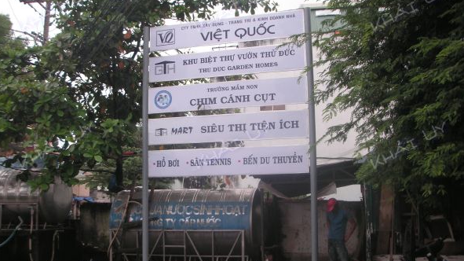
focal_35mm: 42
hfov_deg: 48.4
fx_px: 517
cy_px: 148
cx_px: 231
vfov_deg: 28.3
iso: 50
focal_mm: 6.3
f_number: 3.3
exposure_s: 1/250
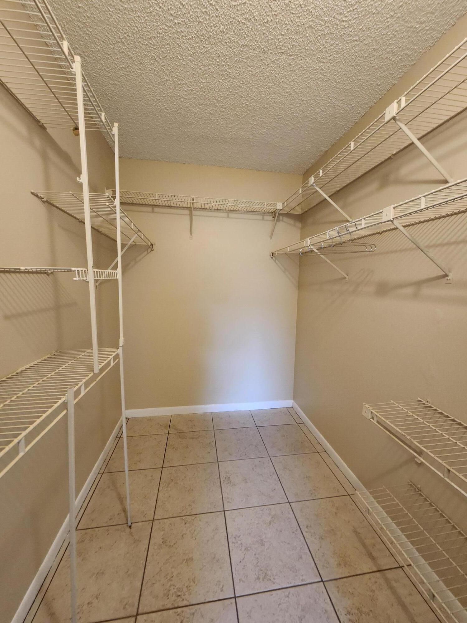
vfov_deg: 106.2
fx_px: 234
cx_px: 234
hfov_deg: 89.9
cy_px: 312
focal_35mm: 13
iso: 400
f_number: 2.2
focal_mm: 1.74
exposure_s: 1/30
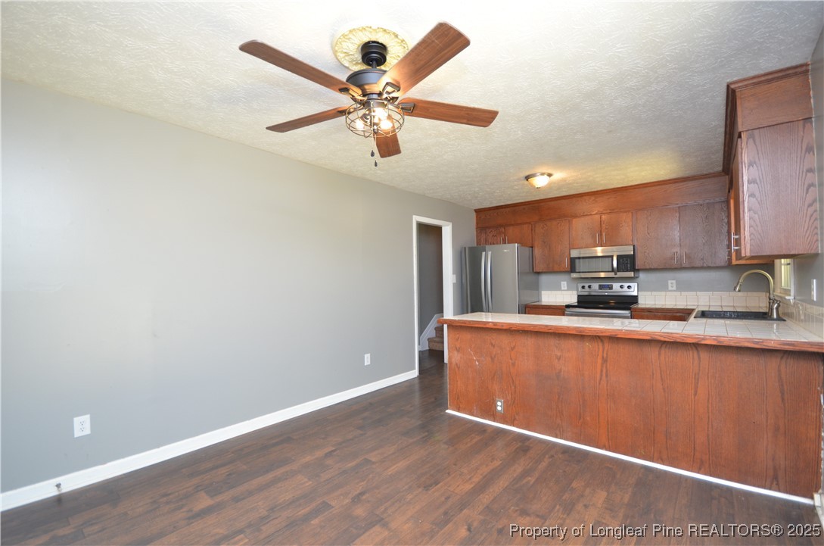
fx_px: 343
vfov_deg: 77.1
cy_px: 273
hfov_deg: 100.5
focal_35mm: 15
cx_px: 412
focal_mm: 10
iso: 640
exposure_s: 1/60
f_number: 4
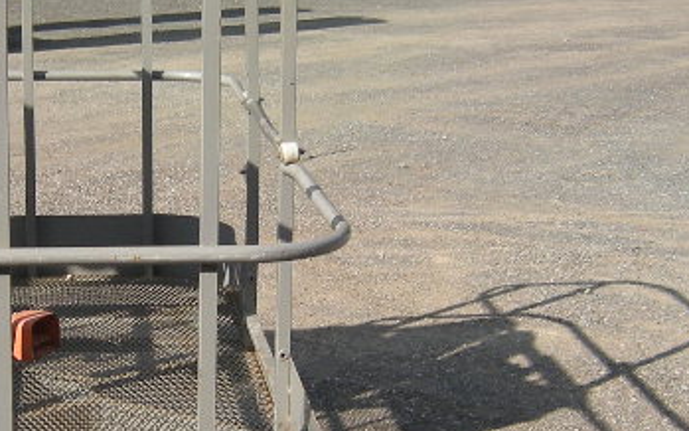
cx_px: 140
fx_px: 1633
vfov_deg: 15.0
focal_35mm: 87
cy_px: 263
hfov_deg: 23.5
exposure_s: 1/170
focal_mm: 4.7
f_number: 5.6
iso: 64
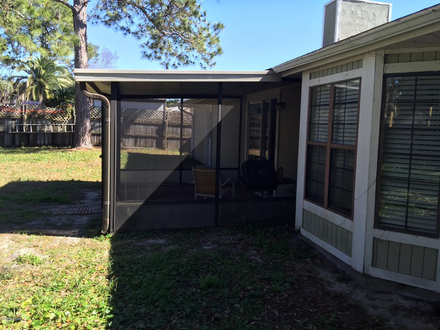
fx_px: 369
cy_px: 165
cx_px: 220
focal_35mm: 29
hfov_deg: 61.7
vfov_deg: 48.2
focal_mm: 4.15
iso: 32
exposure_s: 1/514
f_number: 2.2
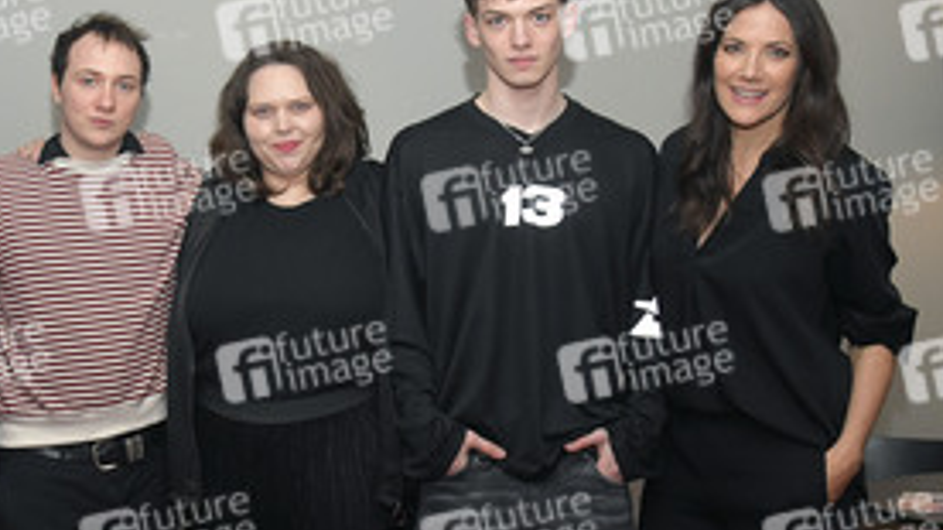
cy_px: 277
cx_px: 214
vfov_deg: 22.6
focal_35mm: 53
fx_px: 1325
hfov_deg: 38.0
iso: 2000
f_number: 5.6
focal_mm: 31
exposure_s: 1/200
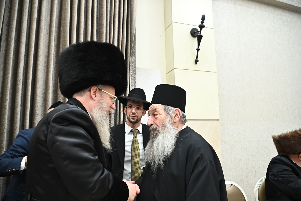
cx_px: 150
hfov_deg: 67.4
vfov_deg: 47.9
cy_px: 100
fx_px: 226
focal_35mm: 27
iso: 3200
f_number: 4
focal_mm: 27
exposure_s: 1/200
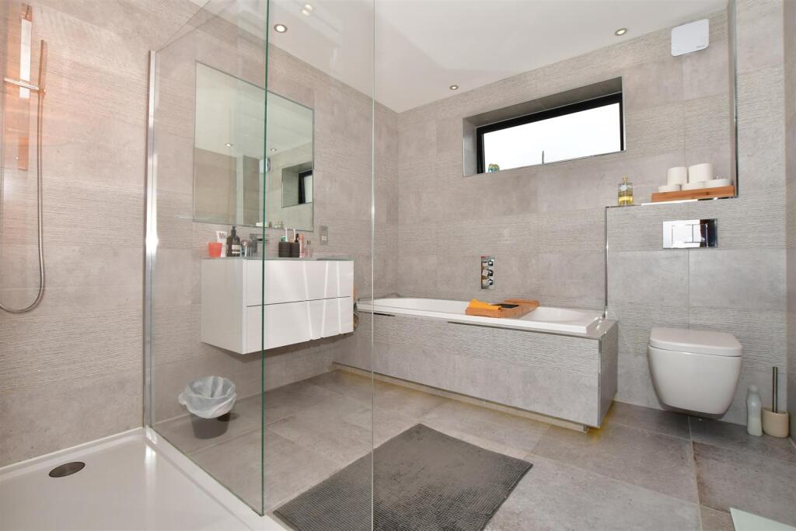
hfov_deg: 100.4
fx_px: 332
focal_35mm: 15
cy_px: 266
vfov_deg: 77.3
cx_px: 398
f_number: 8
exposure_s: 1/250
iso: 320
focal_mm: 10
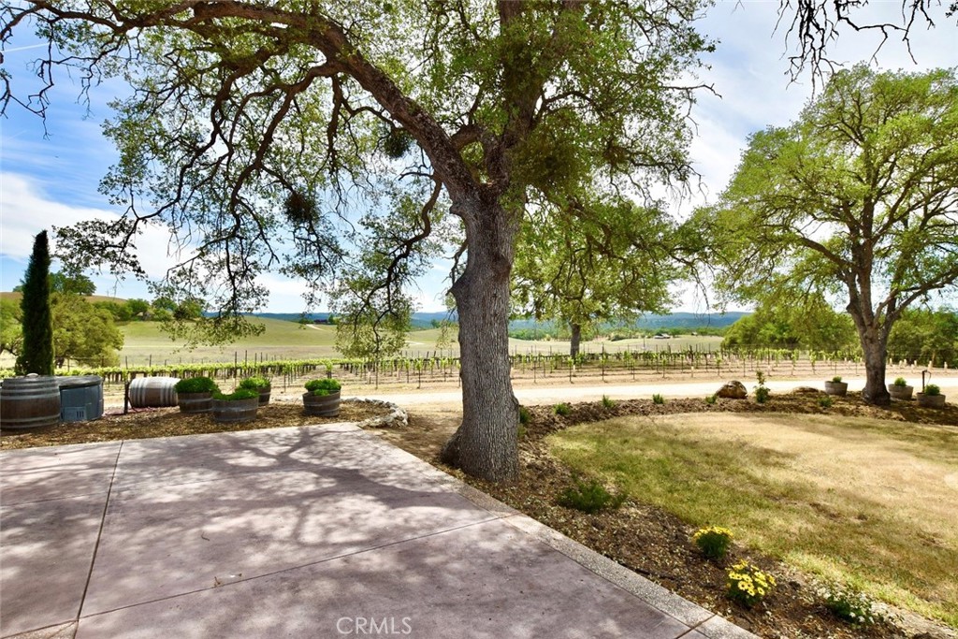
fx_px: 399
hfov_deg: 100.4
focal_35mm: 15
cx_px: 479
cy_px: 320
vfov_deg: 77.3
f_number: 8
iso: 200
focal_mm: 10
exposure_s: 1/500
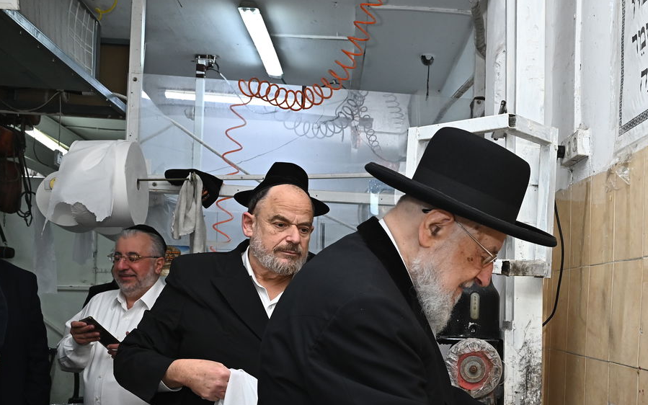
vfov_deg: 27.5
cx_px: 501
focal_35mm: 46
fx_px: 812
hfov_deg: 41.9
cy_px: 316
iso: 1600
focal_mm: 29
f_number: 9
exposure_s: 1/200
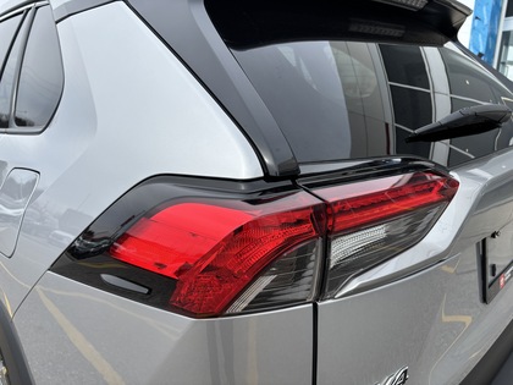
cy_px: 192
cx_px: 256
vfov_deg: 53.1
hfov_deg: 67.3
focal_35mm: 26
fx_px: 385
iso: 50
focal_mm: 5.96
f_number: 1.6
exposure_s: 1/1567
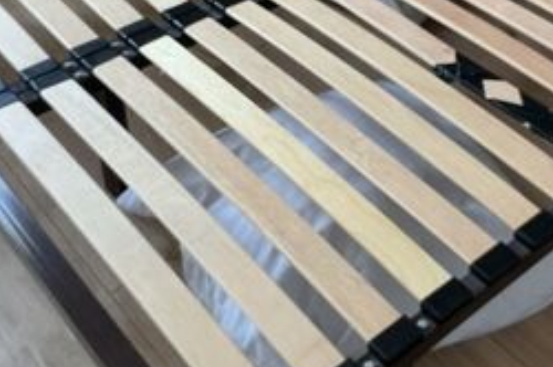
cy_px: 49
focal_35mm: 58
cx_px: 347
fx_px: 890
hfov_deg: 34.3
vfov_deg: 22.8
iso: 40
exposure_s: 1/60
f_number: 1.8
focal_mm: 3
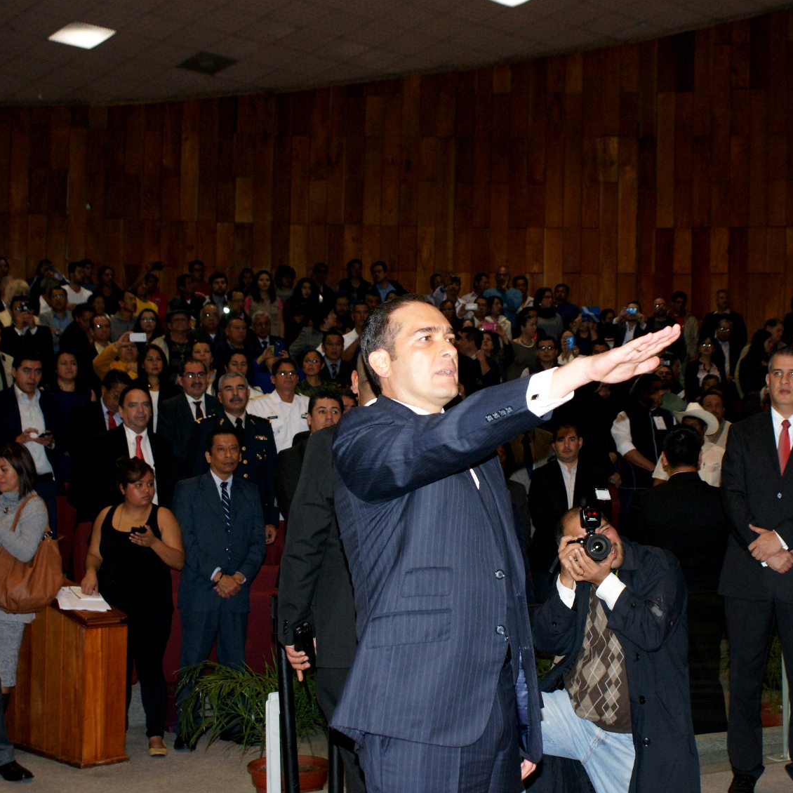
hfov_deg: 31.5
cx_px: 508
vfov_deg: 31.6
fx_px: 1400
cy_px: 396
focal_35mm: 54
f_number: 5
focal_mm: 28
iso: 800
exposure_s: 1/60
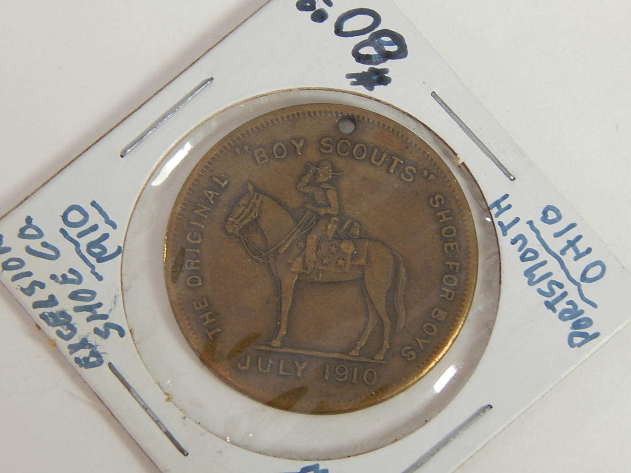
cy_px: 236
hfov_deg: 10.9
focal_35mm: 182
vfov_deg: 8.2
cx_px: 316
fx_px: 3318
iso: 180
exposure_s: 1/30
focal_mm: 32.8
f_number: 5.3
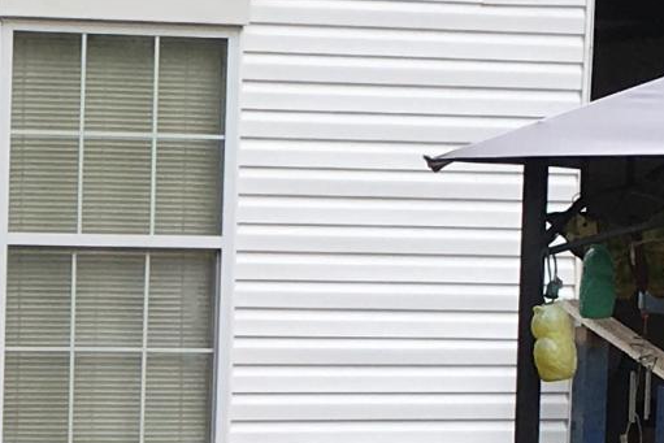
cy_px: 604
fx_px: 3265
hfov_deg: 11.1
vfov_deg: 7.7
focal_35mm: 177
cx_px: -403
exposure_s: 1/342
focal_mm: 4.15
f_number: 2.2
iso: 25
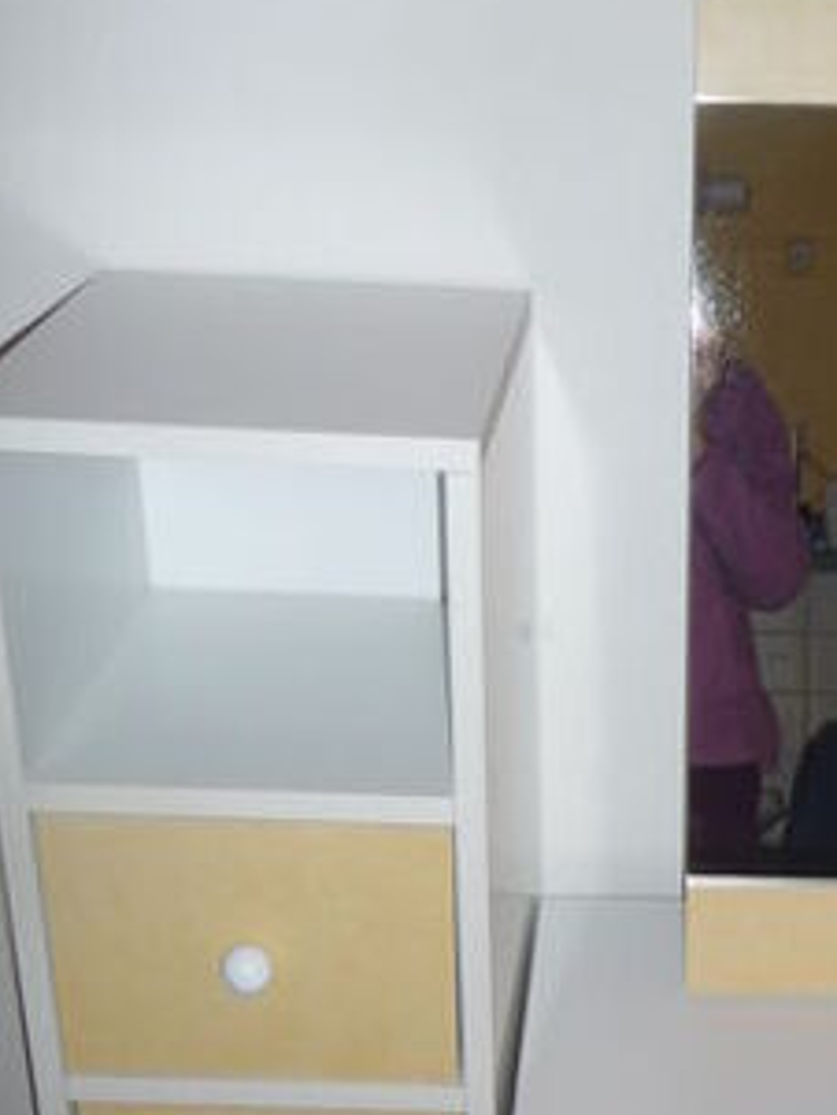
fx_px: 2191
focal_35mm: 68
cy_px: 922
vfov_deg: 27.9
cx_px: 856
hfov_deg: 20.8
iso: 100
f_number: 3.5
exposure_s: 1/30
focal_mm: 5.3
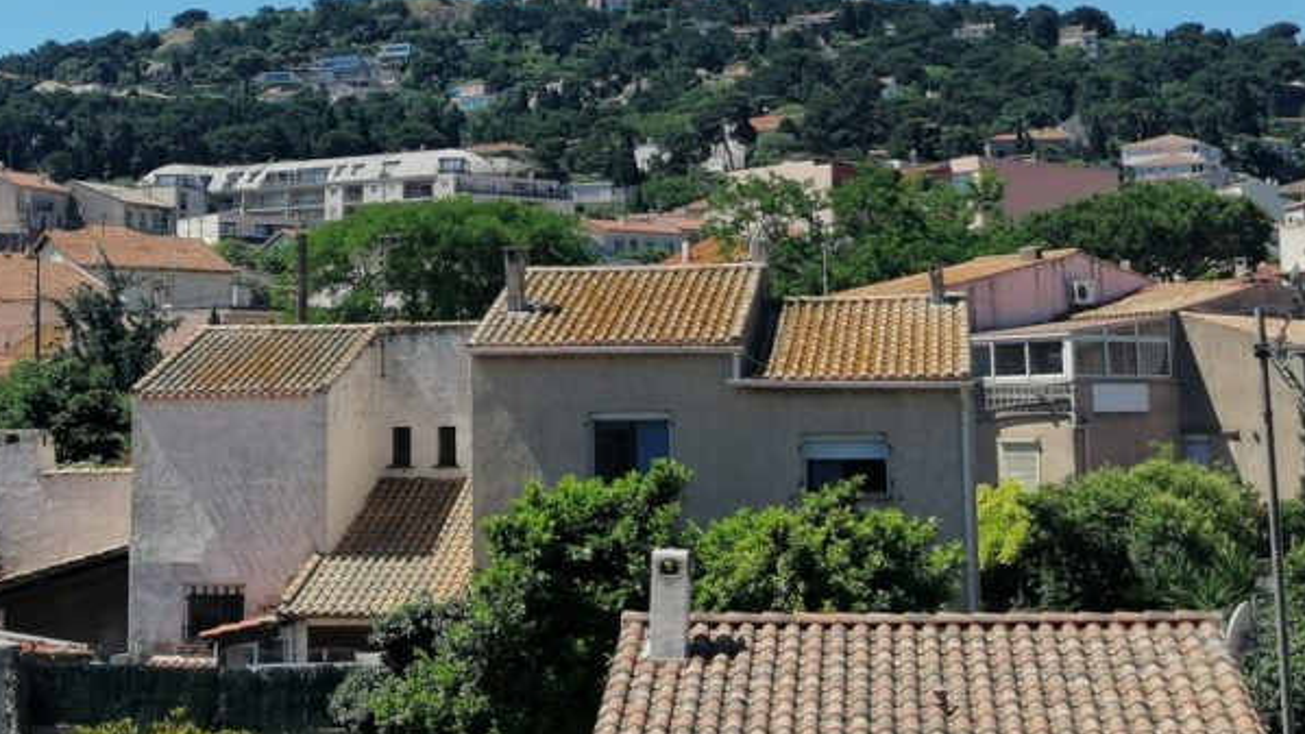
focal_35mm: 67
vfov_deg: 17.7
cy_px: 46
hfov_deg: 31.3
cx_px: 508
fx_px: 2319
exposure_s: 1/1880
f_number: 1.8
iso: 50
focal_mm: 3.95
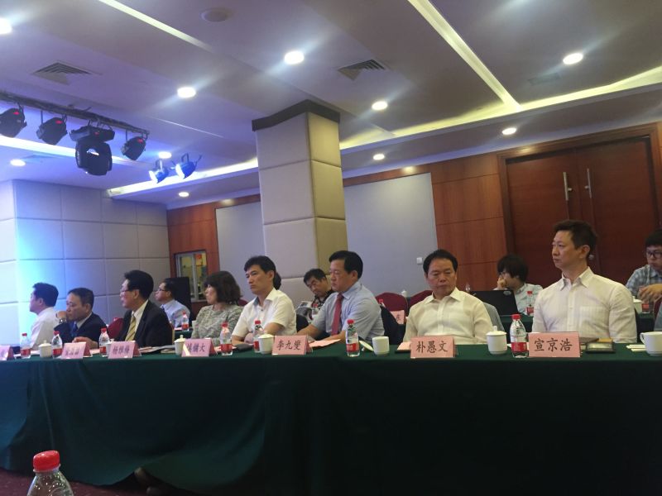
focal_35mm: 29
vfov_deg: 48.2
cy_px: 248
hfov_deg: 61.7
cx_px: 331
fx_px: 555
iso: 200
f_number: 2.2
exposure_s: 1/30
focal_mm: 4.15
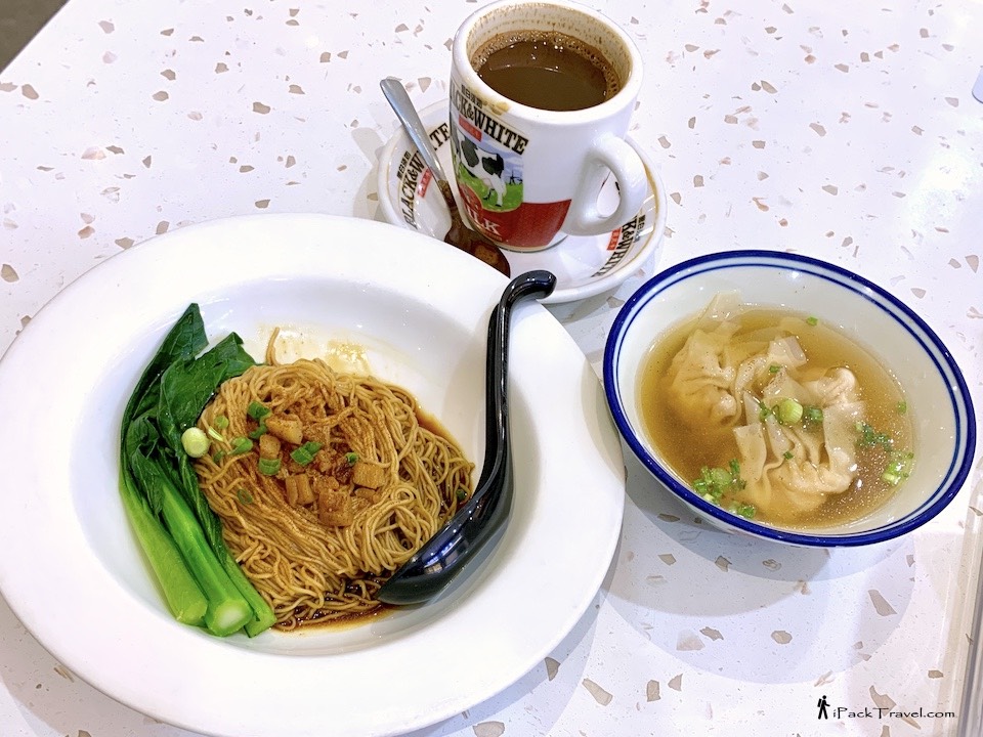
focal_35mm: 26
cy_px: 368
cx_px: 492
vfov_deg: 53.1
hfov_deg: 67.3
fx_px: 738
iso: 50
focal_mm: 4.25
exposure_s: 1/50
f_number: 1.8
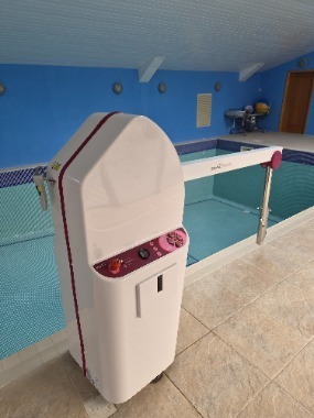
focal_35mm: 23
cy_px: 209
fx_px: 278
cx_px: 157
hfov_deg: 58.9
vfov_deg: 73.9
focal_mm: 5.4
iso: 100
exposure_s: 1/180
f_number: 1.8
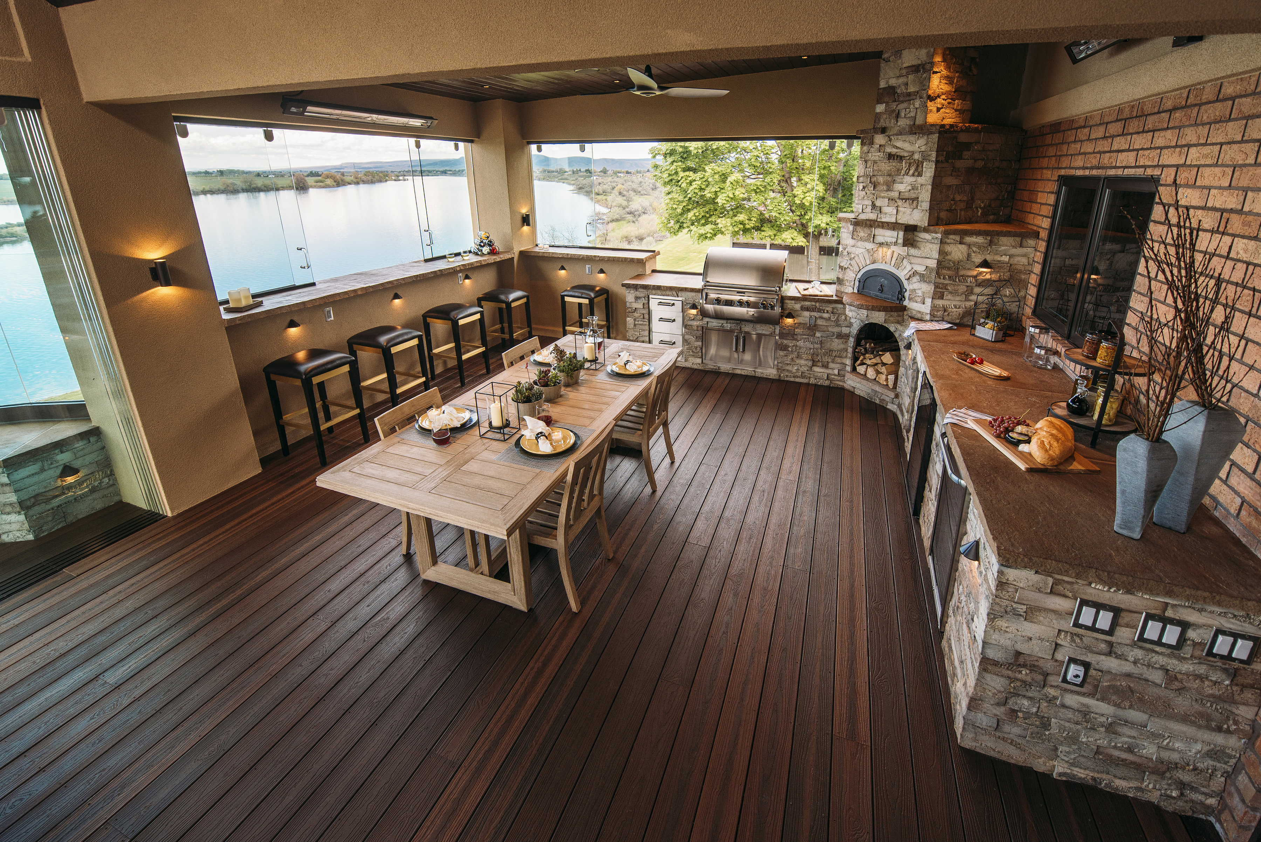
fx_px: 491
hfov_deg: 104.2
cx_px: 630
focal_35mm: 14
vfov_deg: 81.3
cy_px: 421
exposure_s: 1/125
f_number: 4
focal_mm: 14
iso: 100
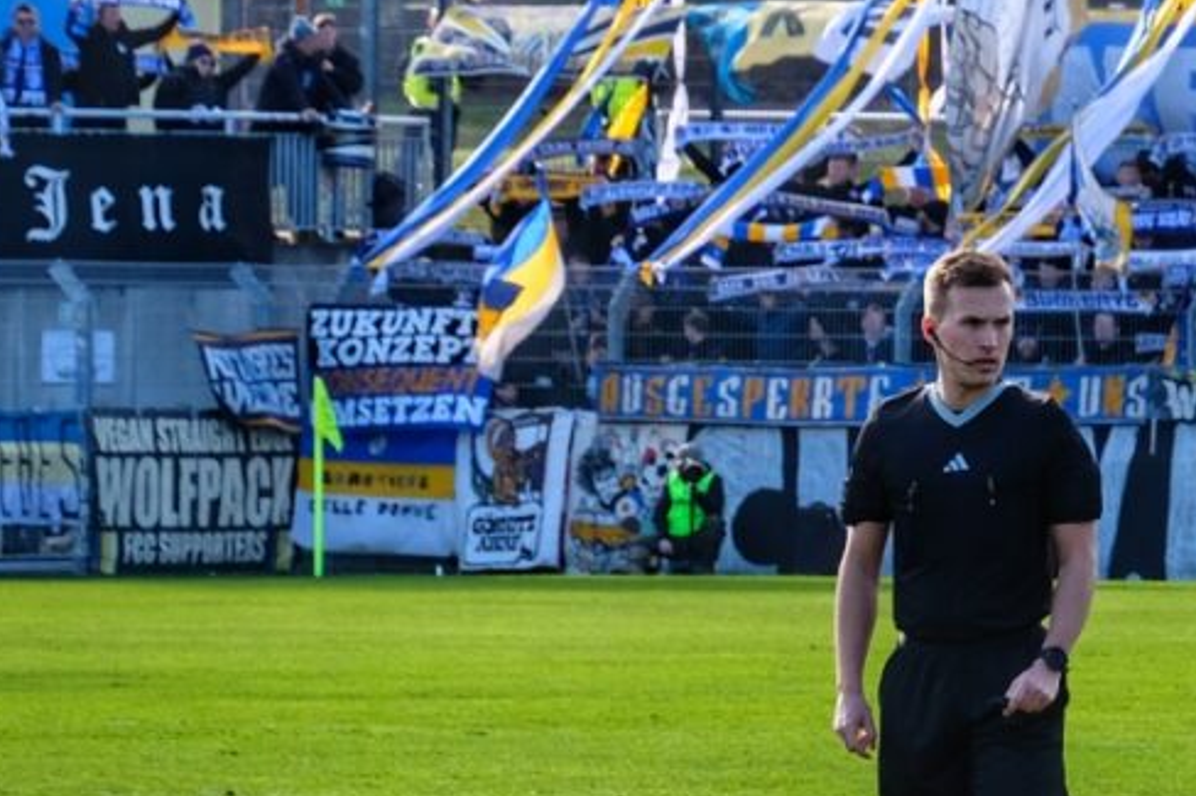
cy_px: 197
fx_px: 16439
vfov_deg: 2.8
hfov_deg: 4.1
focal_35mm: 495
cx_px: 1787
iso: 400
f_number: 8
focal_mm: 100.6
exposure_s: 1/220
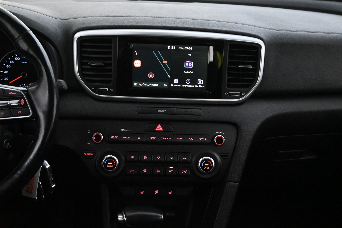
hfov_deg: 41.7
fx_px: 449
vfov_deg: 28.5
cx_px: 171
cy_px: 114
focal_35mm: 47
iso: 9000
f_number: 5
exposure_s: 1/50
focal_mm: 31.5
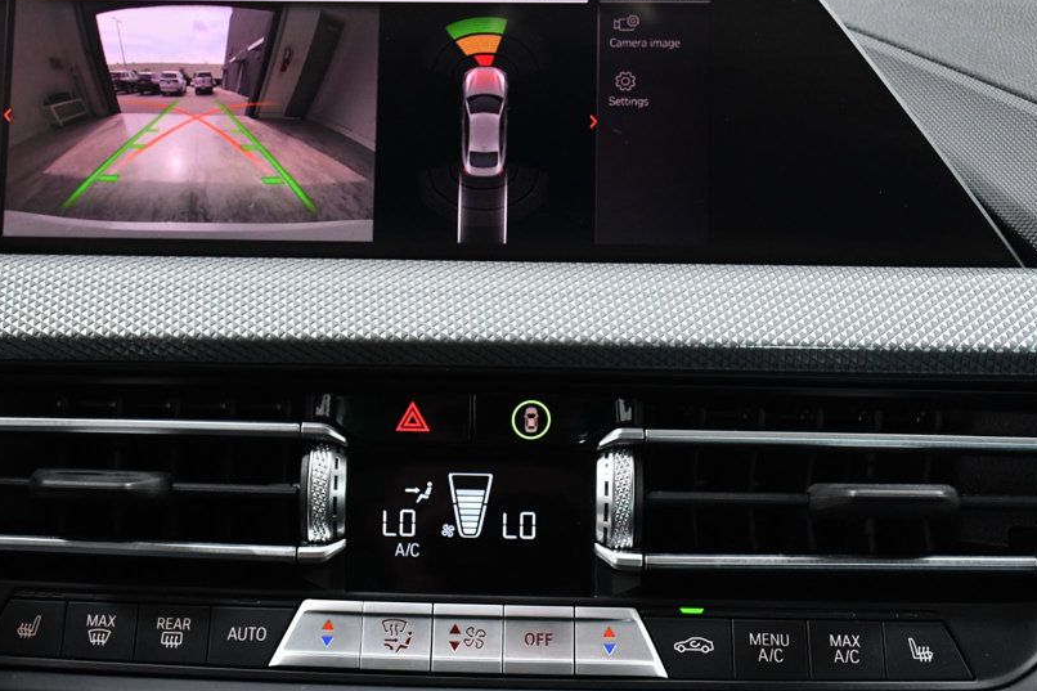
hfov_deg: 32.8
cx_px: 446
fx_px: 1757
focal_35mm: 61
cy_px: 337
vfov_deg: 22.3
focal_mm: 32
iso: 2500
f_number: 6.3
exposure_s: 1/160
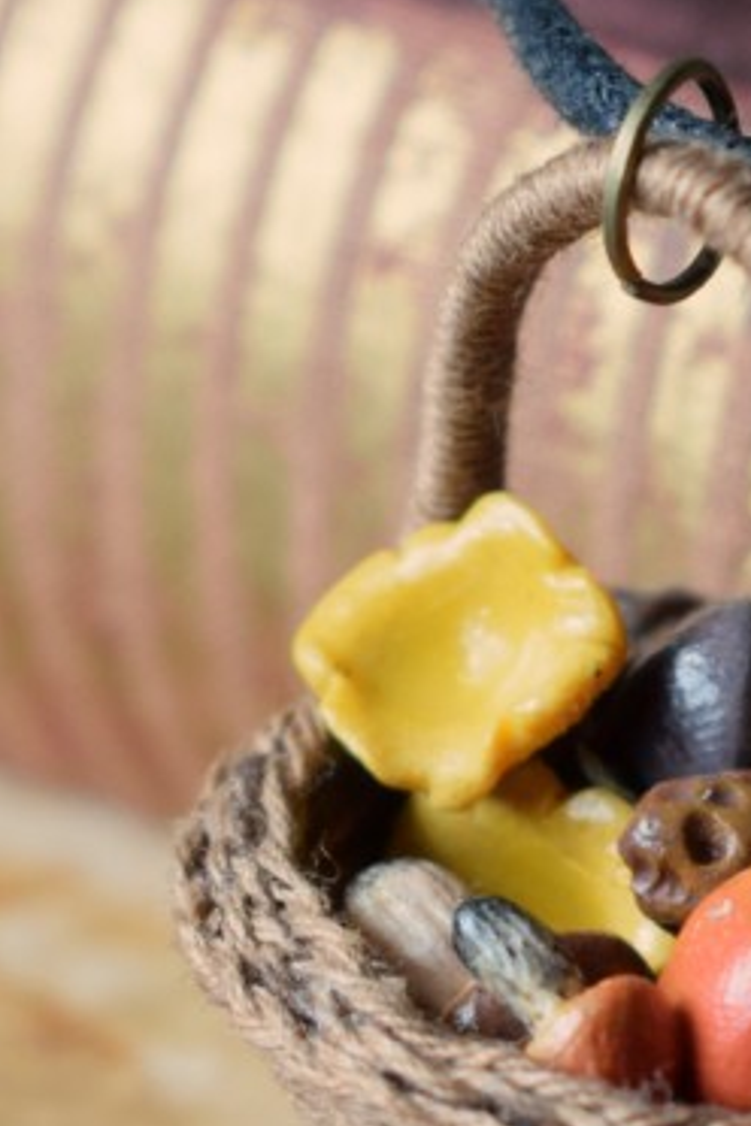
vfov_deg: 8.0
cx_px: 772
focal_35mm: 256
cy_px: 848
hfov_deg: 5.4
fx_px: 7996
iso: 720
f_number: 5.6
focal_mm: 55
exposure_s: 1/60
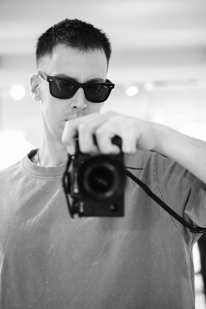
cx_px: 103
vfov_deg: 39.6
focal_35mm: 50
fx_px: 429
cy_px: 154
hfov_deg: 27.0
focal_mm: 33
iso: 400
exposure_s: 1/160
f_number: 1.4
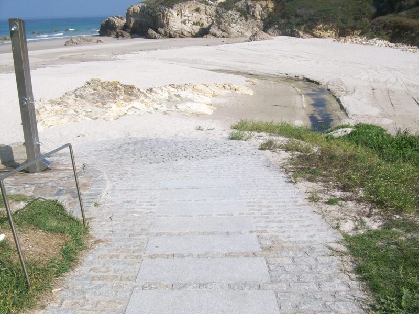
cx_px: 210
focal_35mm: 34
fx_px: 412
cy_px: 157
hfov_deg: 54.0
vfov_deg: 41.8
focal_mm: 5.7
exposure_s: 1/411
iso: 64
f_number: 5.5
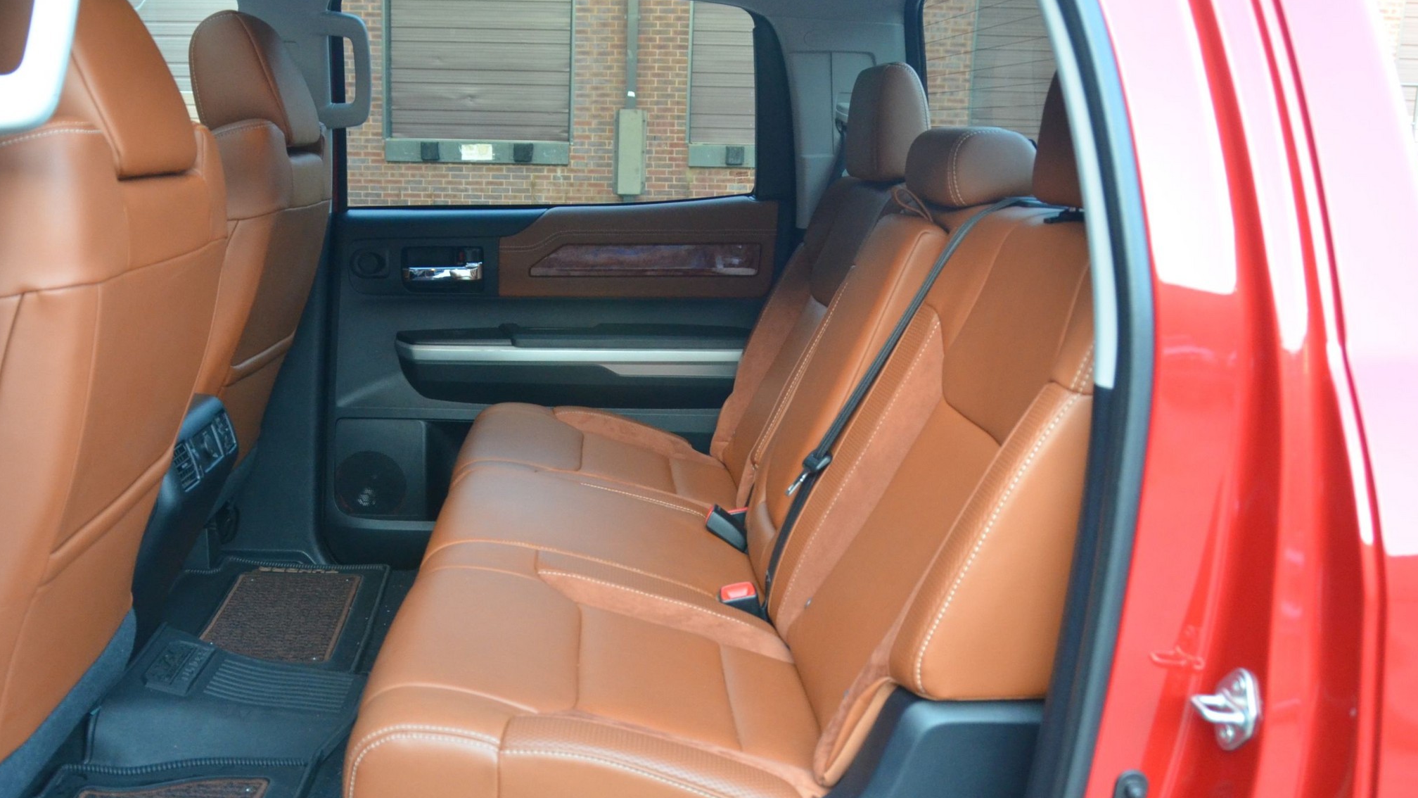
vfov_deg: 33.7
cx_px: 569
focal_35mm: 35
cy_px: 389
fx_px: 1316
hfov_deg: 56.2
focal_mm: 18
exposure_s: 1/125
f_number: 3.5
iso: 1600
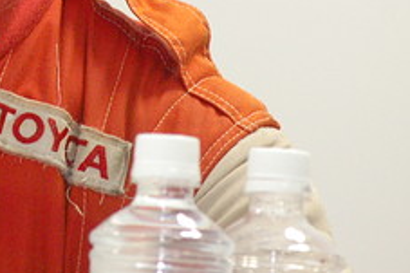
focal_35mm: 572
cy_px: -150
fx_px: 6510
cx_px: -90
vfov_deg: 2.4
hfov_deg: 3.6
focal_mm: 120
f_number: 8
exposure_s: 1/60
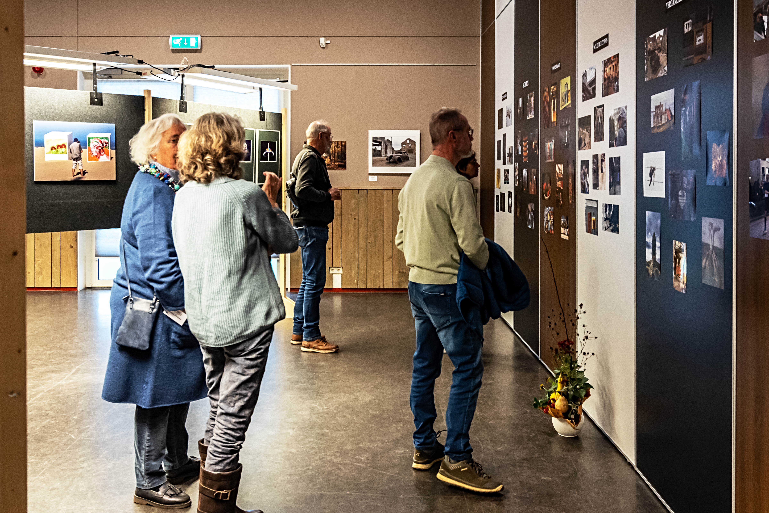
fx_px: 769
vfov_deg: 36.9
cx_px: 384
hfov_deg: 53.1
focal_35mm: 36
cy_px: 256
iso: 1600
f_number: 4.5
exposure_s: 1/50
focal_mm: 24
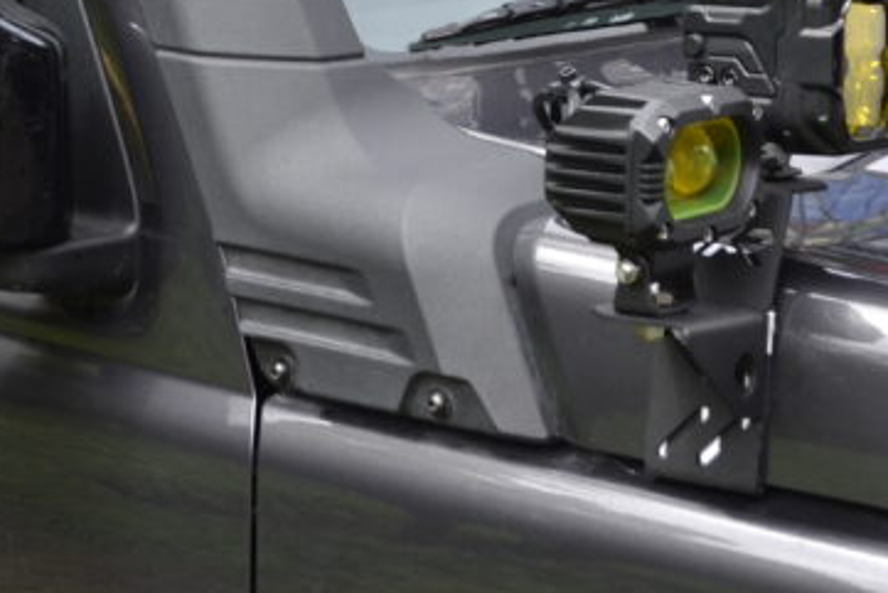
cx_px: 458
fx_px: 2517
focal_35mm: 102
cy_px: -201
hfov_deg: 20.0
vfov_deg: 12.9
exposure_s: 1/125
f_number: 5.6
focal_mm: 24
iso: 100
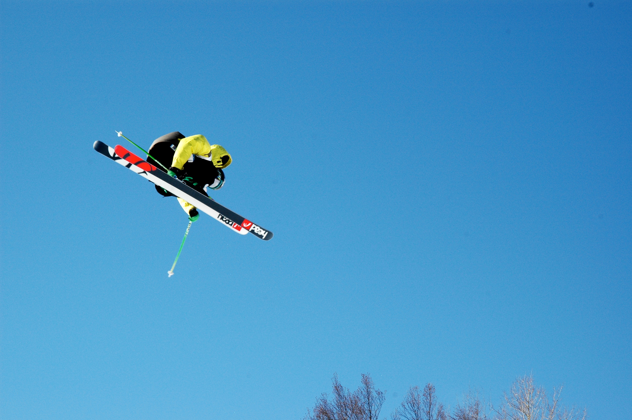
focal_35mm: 112
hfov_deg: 18.2
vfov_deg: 12.2
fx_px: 1973
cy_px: 210
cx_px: 316
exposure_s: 1/500
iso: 400
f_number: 11
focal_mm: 75
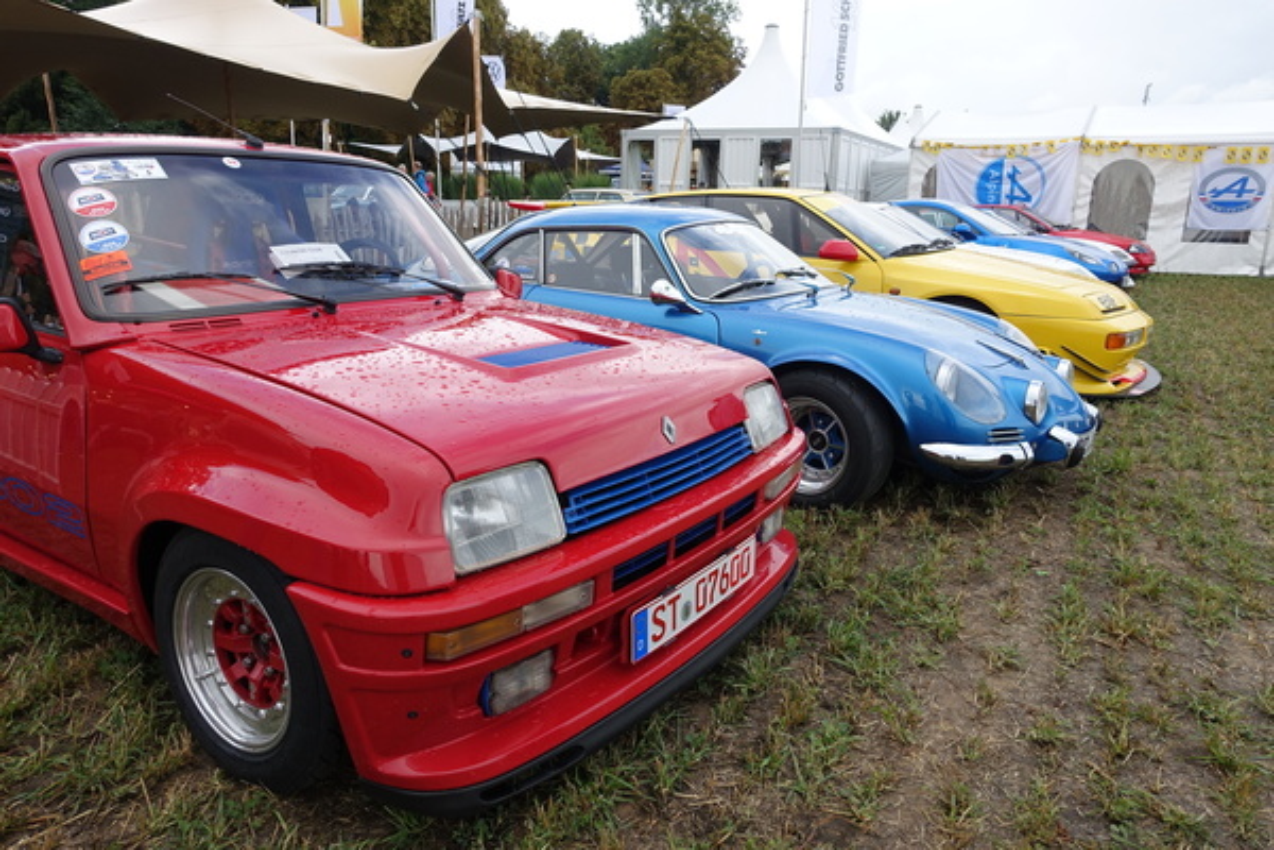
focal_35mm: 24
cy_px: 425
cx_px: 637
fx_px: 849
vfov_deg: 53.1
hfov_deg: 73.7
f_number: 5.6
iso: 125
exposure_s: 1/200
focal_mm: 8.8
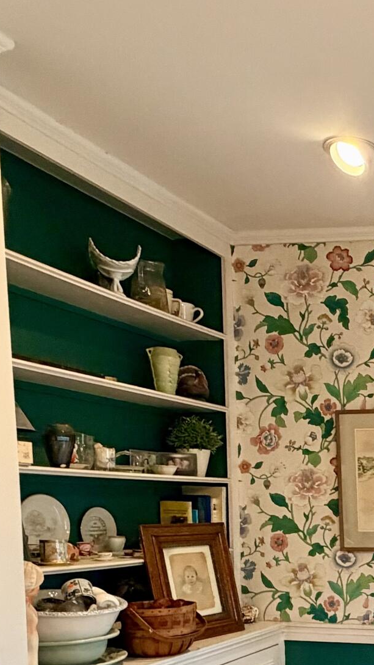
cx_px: 545
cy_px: 578
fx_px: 740
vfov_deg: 44.7
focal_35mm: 42
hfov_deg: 23.3
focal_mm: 2.22
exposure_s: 1/60
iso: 400
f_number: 2.2
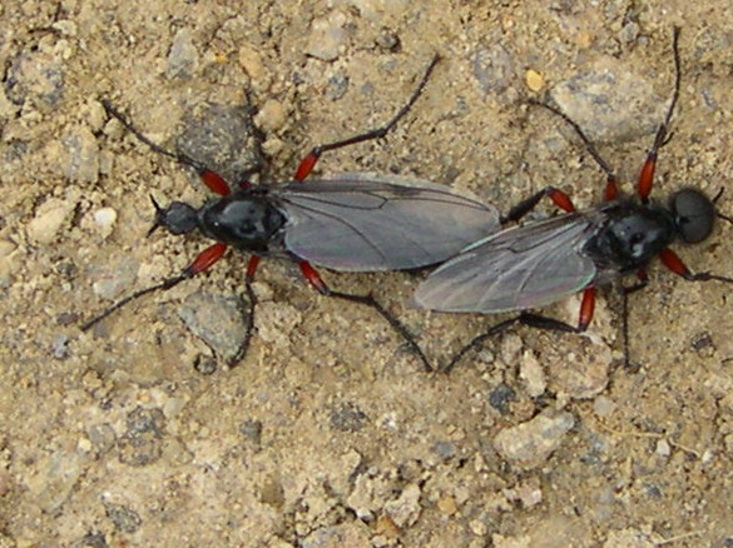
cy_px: 241
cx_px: 421
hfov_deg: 36.8
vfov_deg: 28.0
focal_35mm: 52
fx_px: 1100
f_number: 2.8
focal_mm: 8
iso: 100
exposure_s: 1/270
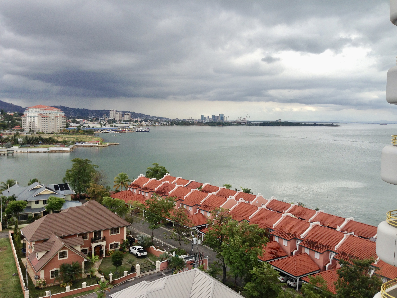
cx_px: 198
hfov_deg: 55.4
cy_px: 149
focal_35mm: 33
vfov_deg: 42.9
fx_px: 378
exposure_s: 1/903
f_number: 2.4
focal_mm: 4.12
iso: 50
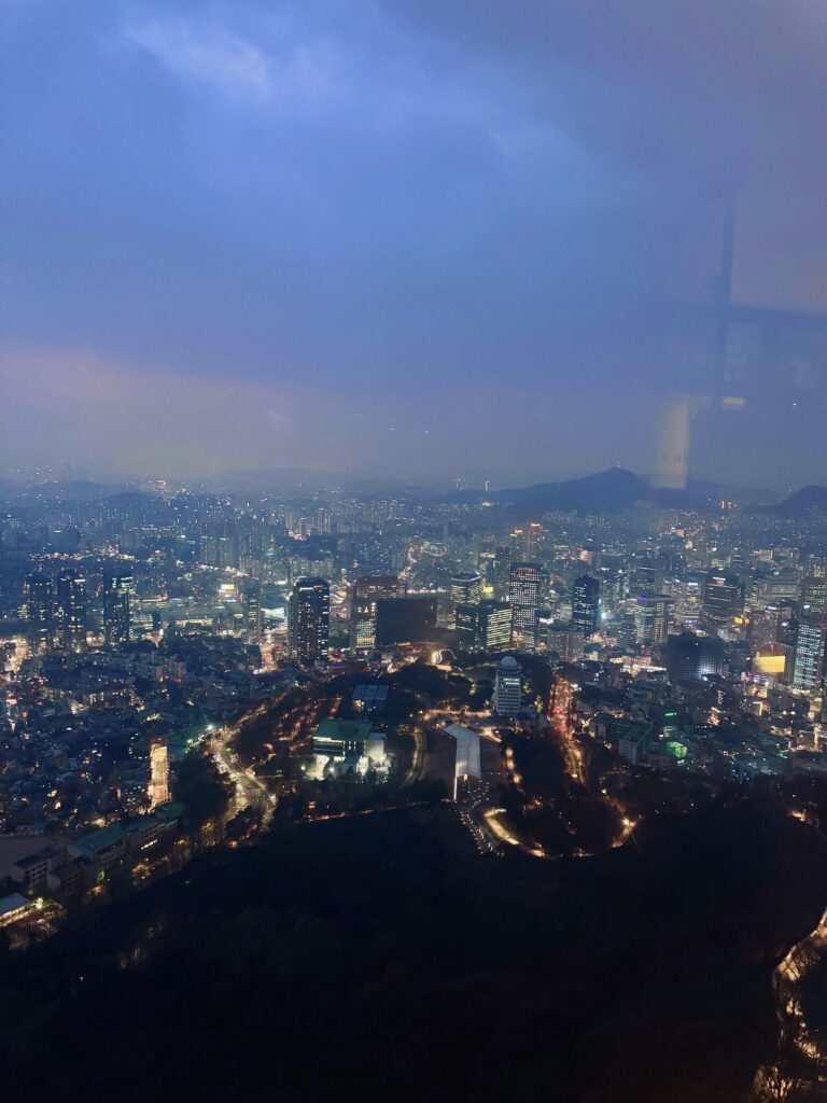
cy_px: 552
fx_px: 765
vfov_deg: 71.6
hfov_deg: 56.8
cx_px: 414
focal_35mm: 24
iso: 1000
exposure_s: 1/30
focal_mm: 6.86
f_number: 1.78
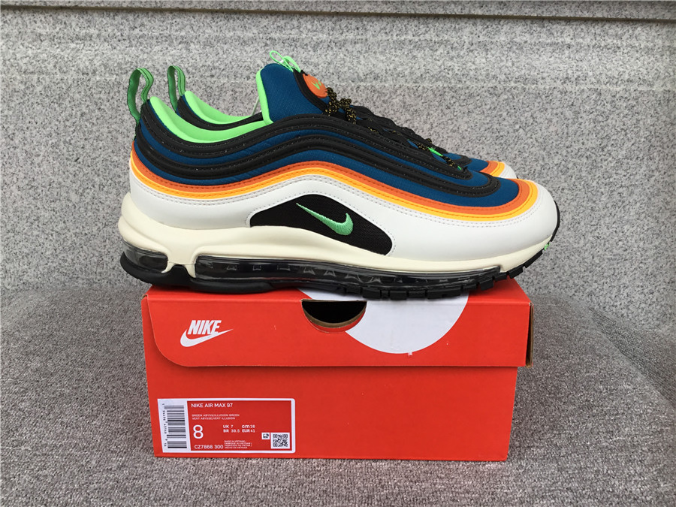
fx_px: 605
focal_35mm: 31
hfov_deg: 58.4
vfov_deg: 45.4
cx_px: 338
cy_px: 254
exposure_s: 1/100
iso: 32
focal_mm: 3.3
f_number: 2.4
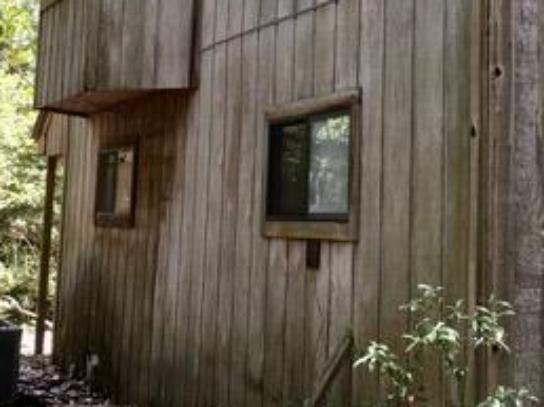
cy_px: 46
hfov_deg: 26.5
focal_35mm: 72
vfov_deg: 20.0
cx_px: 451
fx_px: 1130
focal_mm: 4.15
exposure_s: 1/120
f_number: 2.2
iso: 32
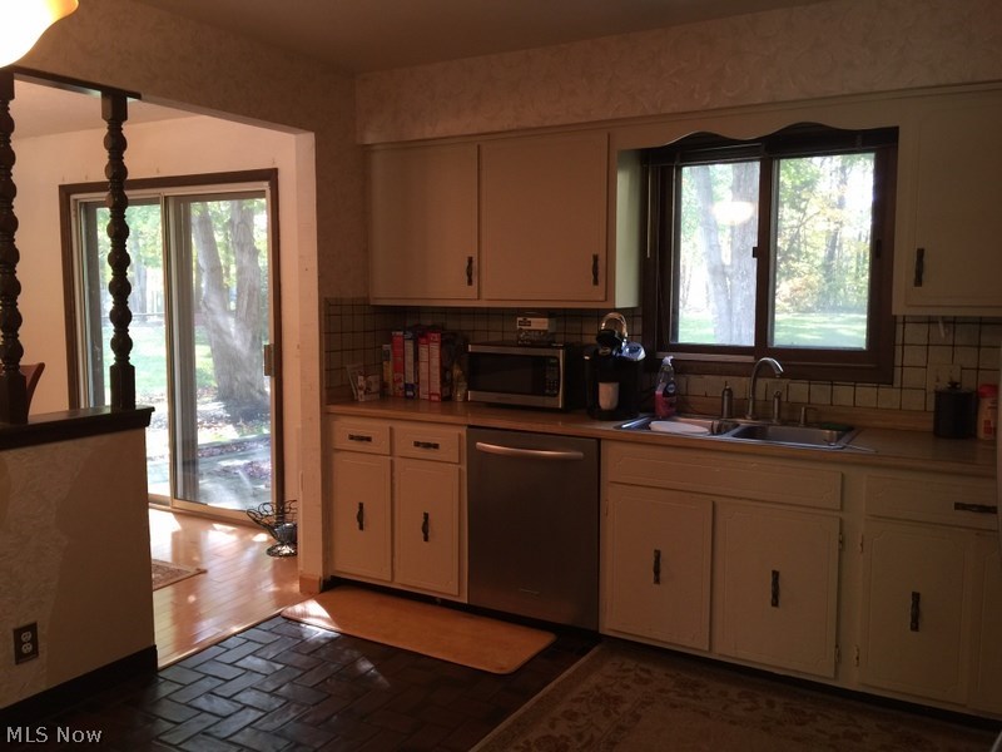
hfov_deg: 61.7
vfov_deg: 48.2
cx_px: 501
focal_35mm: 29
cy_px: 376
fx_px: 839
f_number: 2.2
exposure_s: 1/15
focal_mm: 4.15
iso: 40
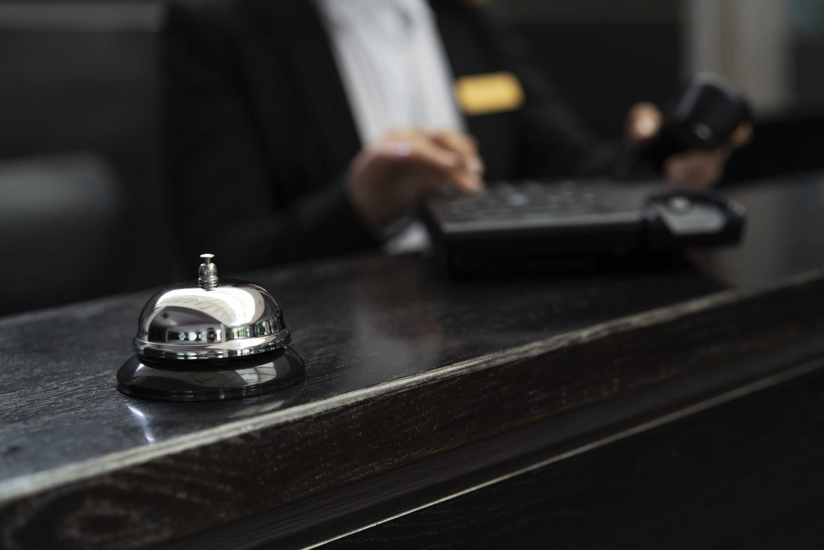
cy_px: 275
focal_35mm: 55
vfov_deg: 24.6
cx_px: 412
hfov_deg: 36.2
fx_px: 1259
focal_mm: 55
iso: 320
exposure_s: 1/125
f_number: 3.2
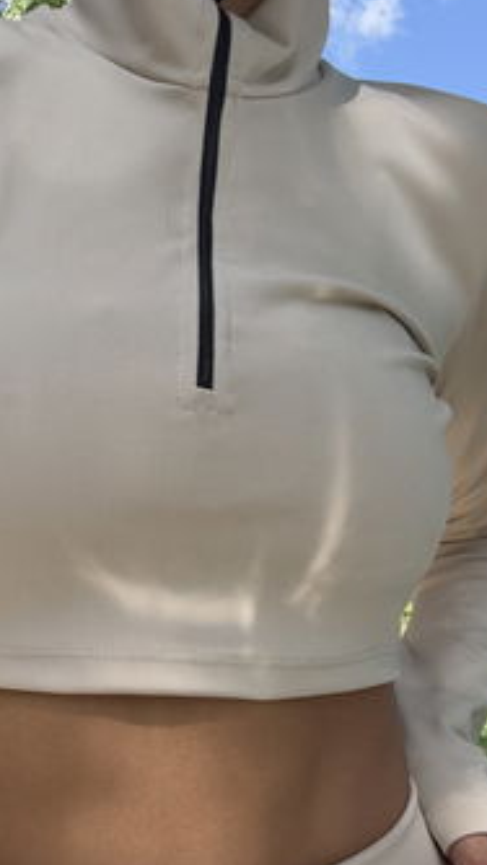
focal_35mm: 40
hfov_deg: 29.0
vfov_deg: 49.7
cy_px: 566
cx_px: 93
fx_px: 918
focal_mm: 2.69
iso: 40
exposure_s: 1/600
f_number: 1.9
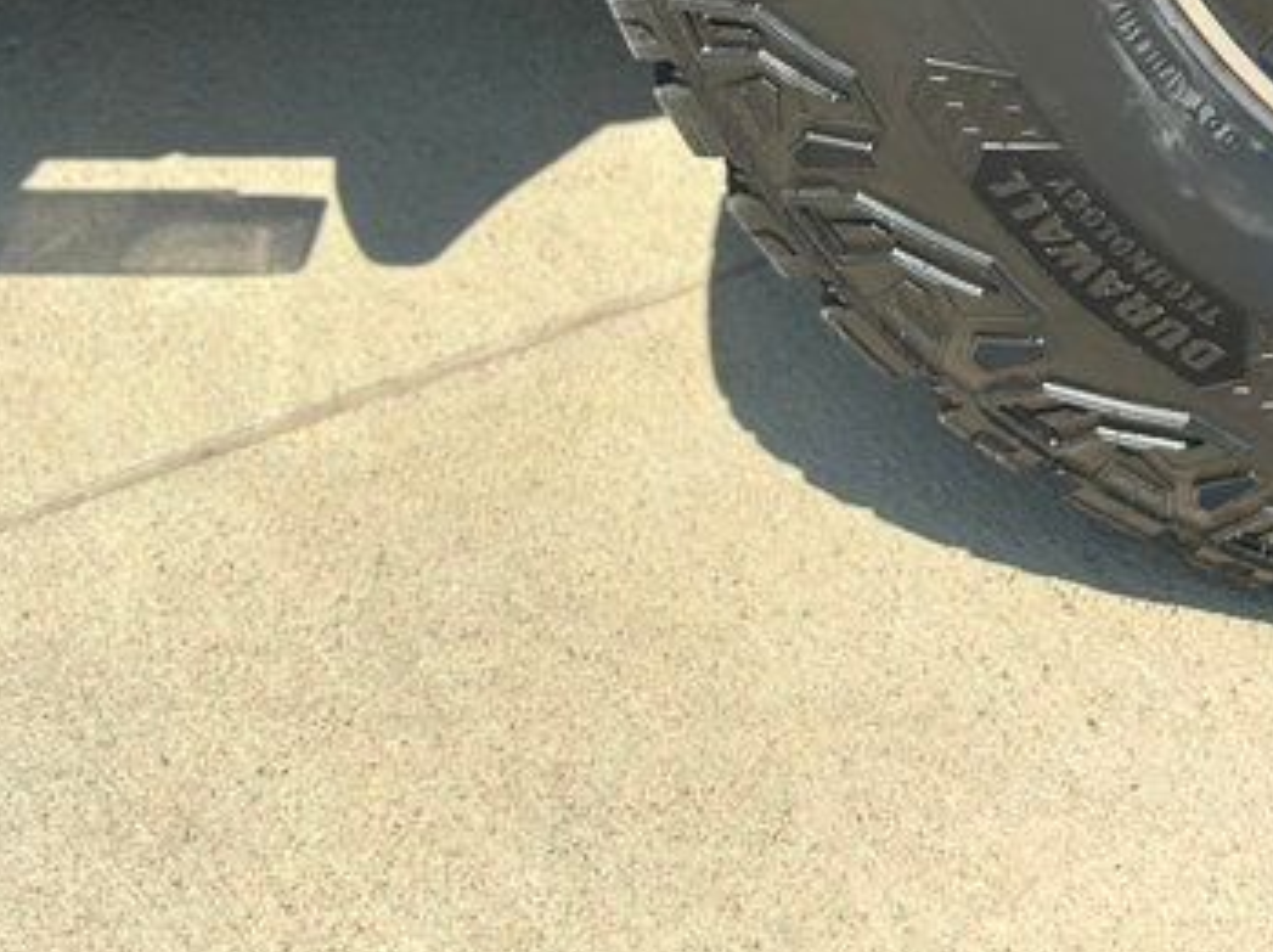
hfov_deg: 13.4
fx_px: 5180
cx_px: 1784
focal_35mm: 141
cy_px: -365
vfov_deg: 10.2
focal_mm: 6.86
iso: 80
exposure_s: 1/1953
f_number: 1.78
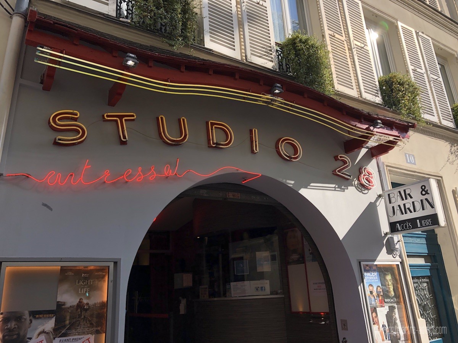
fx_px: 370
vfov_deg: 49.7
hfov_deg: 63.4
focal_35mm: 28
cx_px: 229
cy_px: 172
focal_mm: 3.99
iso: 20
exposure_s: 1/1473
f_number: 1.8
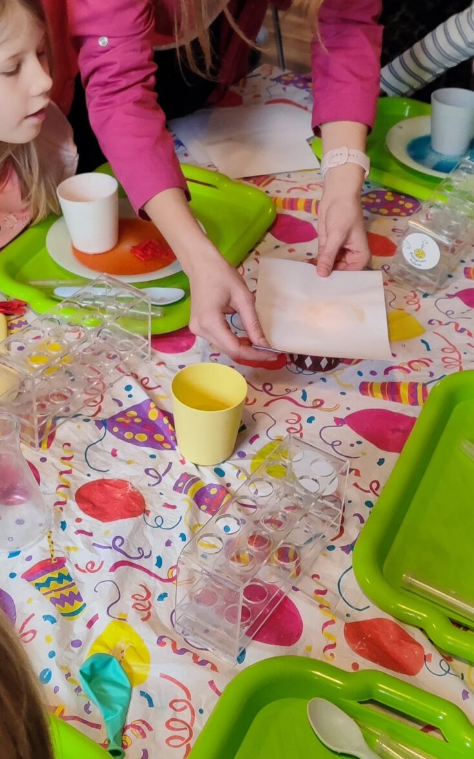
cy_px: 318
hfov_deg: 24.4
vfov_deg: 38.1
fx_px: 1096
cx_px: 227
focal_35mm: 53
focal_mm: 5.4
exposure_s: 1/100
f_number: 1.8
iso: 231
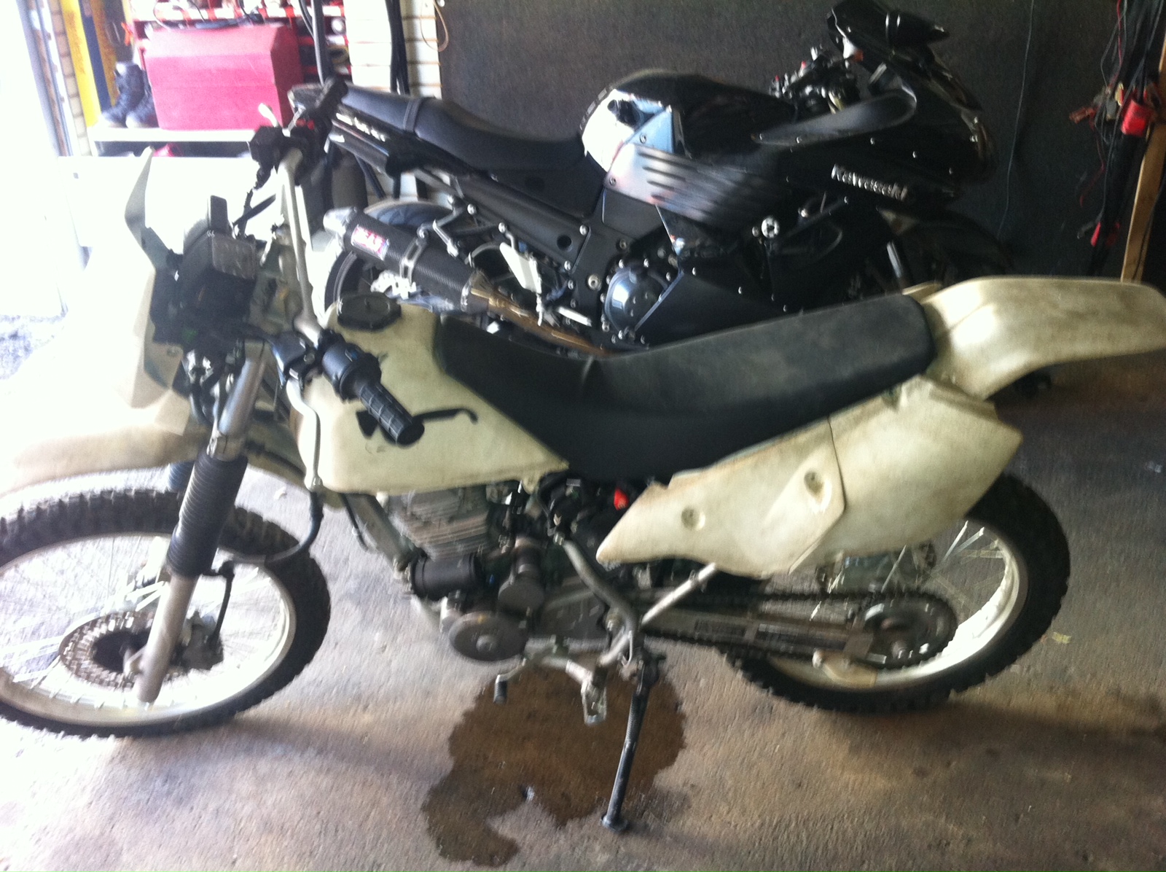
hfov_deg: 52.7
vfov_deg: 40.6
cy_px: 436
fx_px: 1178
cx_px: 583
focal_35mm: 35
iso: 160
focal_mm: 3.85
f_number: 2.8
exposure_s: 1/15
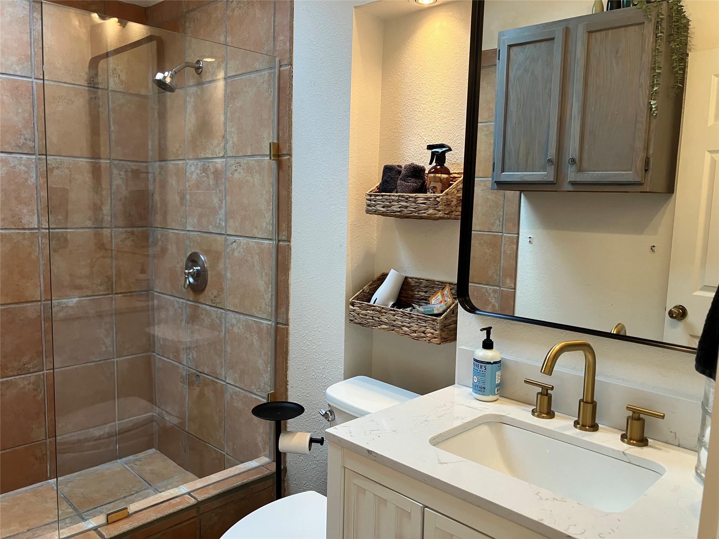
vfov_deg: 49.7
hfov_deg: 63.4
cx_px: 360
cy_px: 270
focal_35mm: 28
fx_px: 582
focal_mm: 3.99
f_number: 1.8
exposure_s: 1/60
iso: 100
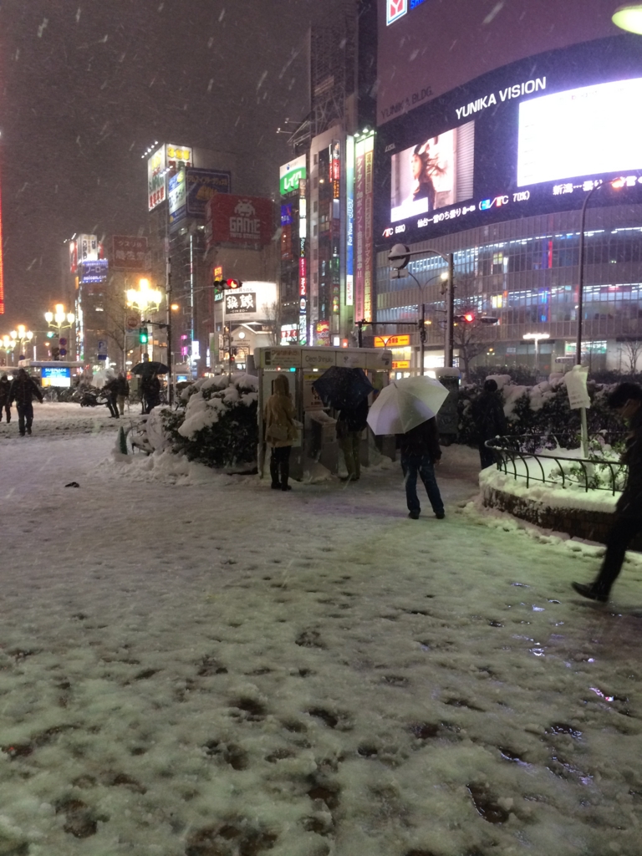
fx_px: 742
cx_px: 321
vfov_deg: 60.0
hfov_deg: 46.8
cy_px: 428
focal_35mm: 30
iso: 125
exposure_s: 1/30
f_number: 2.2
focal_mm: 4.12
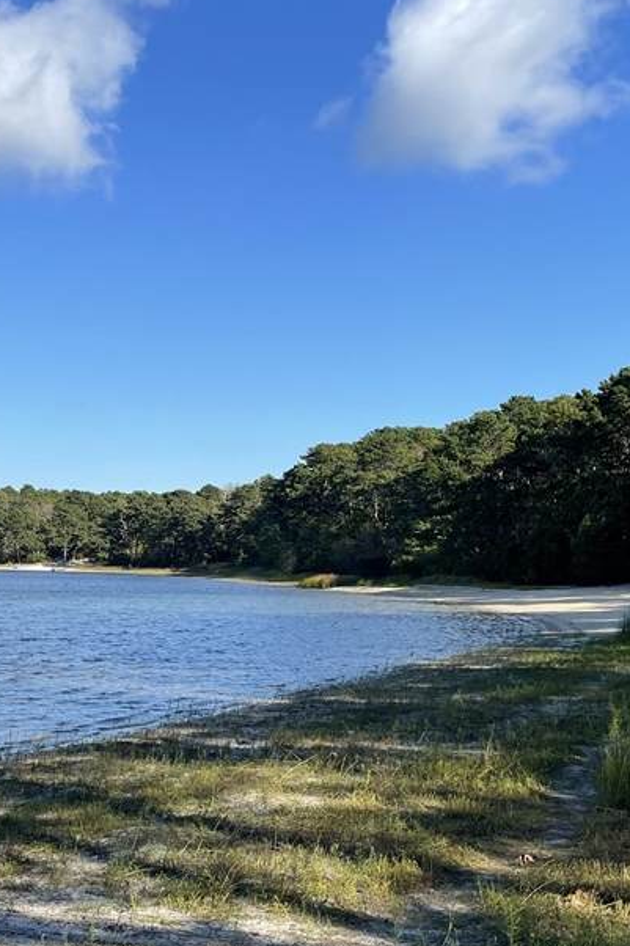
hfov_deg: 28.1
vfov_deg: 42.7
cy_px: 528
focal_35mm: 46
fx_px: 1208
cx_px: 55
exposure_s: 1/3401
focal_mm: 4.2
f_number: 1.6
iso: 32
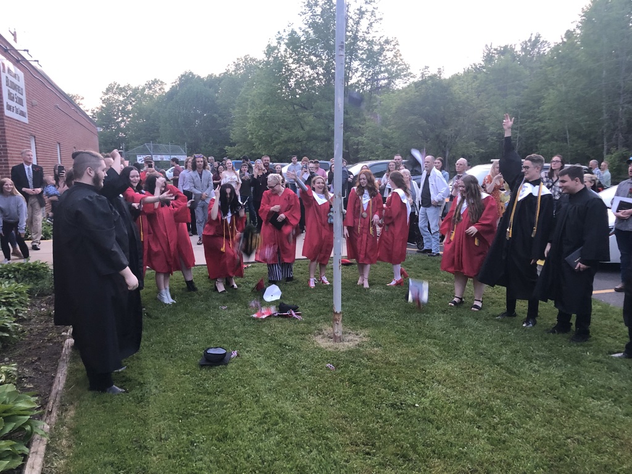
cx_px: 316
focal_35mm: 28
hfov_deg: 63.4
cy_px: 237
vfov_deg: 49.7
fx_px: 511
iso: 64
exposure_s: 1/15
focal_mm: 3.99
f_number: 1.8
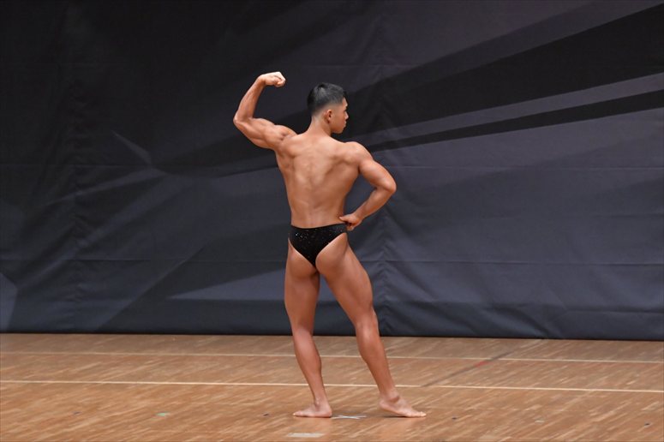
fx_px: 4701
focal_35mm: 255
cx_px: 332
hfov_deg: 8.1
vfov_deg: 5.4
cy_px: 221
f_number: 5.6
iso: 6400
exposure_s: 1/400
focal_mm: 170
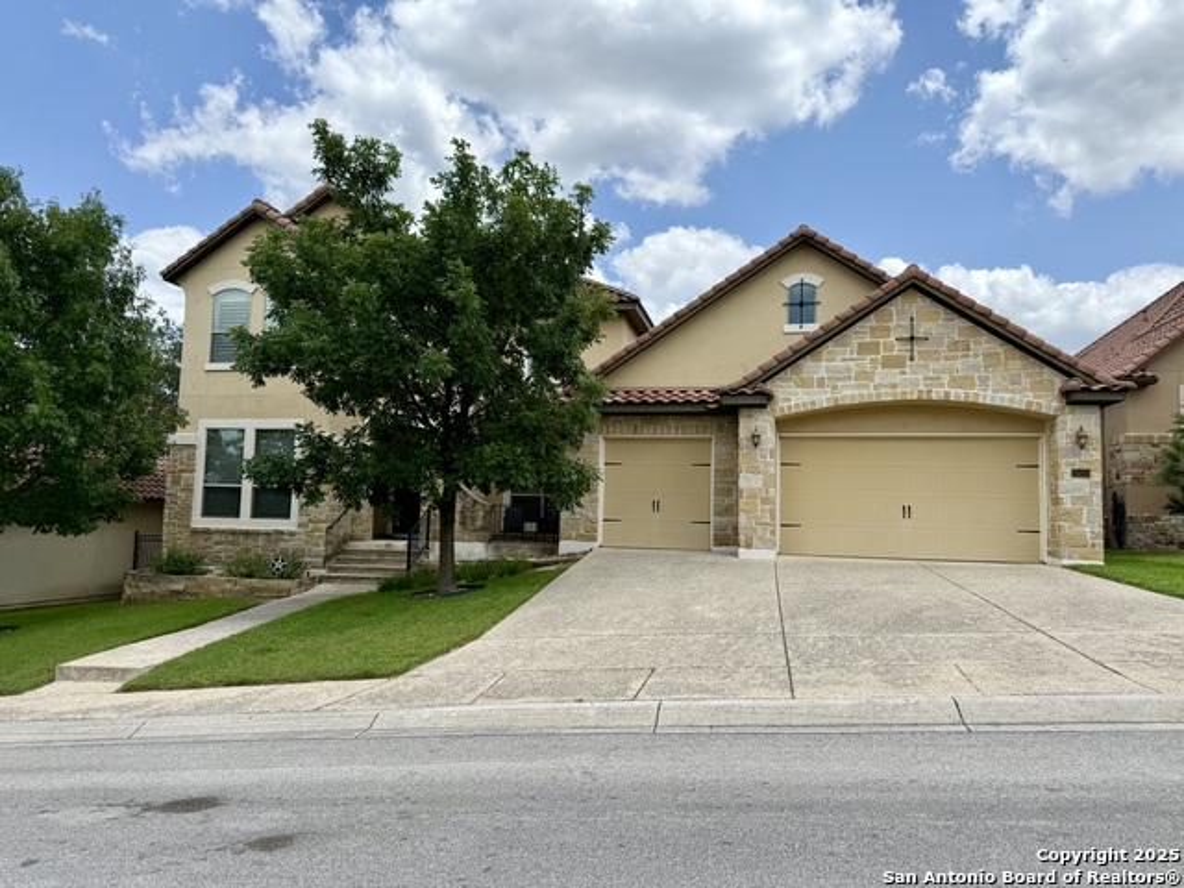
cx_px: 592
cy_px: 444
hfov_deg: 71.6
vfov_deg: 56.8
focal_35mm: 24
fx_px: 821
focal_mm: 6.76
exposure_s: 1/4405
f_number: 1.78
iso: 80
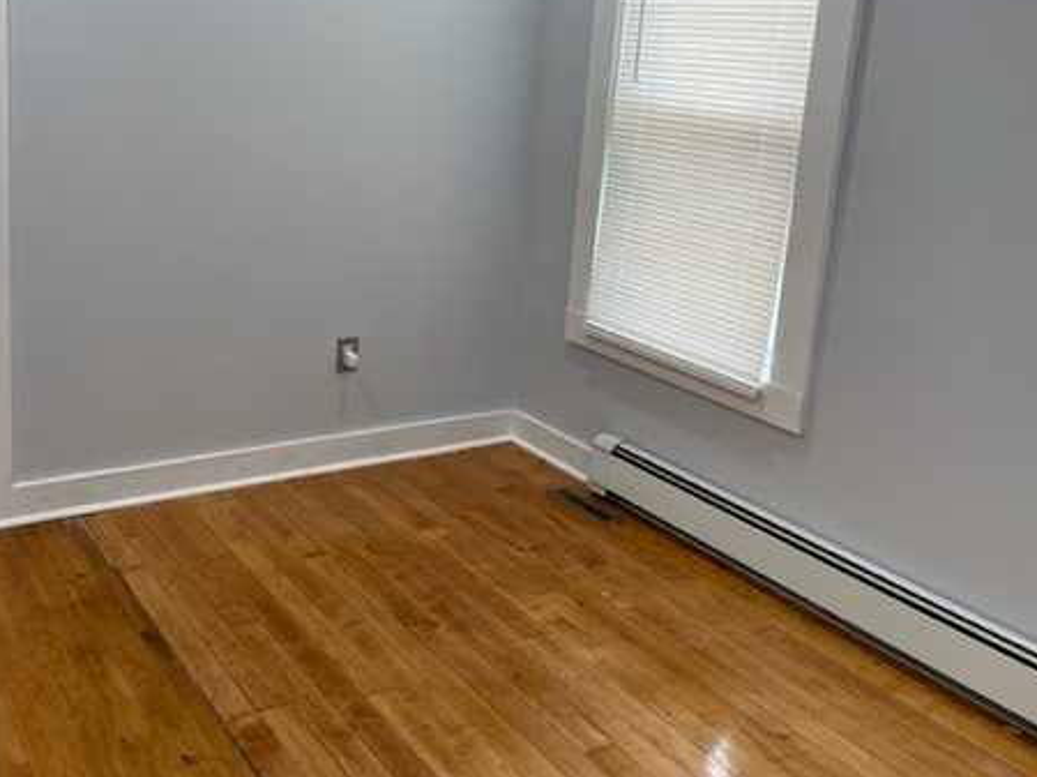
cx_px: 343
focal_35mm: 37
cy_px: 263
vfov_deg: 38.2
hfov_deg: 49.3
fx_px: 1108
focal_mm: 5.1
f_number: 1.6
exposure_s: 1/120
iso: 80
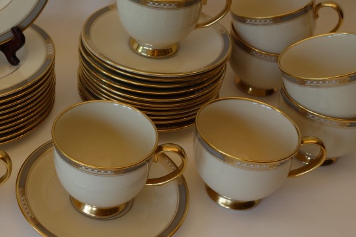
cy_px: 53
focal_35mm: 59
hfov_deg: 32.9
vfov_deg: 22.7
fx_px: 583
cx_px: 66
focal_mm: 10.4
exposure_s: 1/100
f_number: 3.2
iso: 125
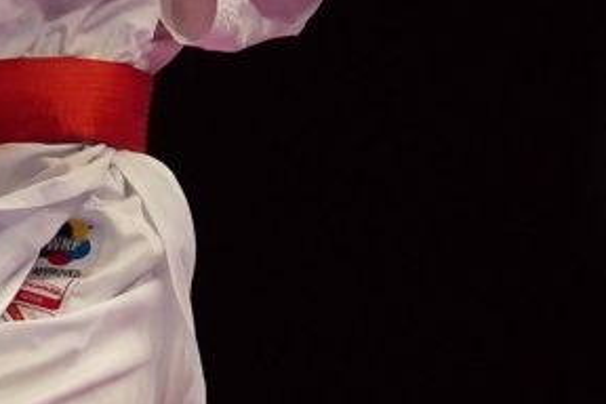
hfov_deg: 1.3
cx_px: -415
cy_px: -337
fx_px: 26948
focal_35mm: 1601
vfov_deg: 0.9
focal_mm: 171
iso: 2500
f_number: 2.8
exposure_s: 1/1000
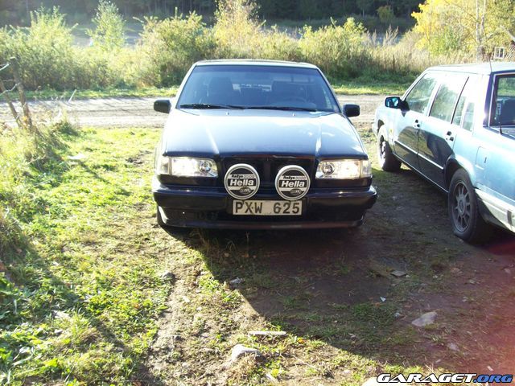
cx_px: 258
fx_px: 536
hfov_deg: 51.4
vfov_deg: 39.7
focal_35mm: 36
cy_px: 193
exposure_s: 1/176
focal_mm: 6
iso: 80
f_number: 2.7
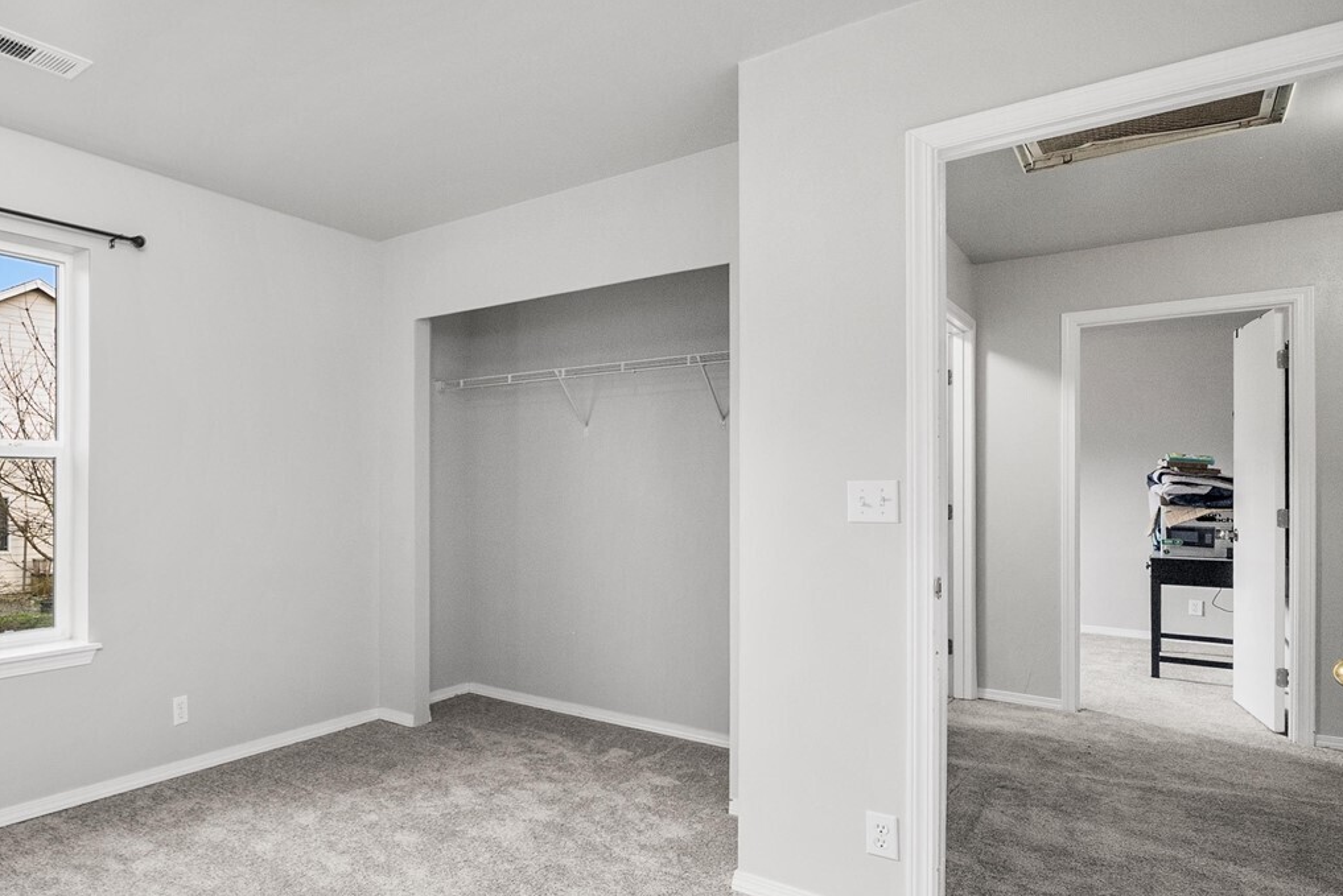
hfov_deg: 77.6
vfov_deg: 61.4
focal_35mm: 20
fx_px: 746
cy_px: 545
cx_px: 335
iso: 320
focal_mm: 12
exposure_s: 1/60
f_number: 7.1
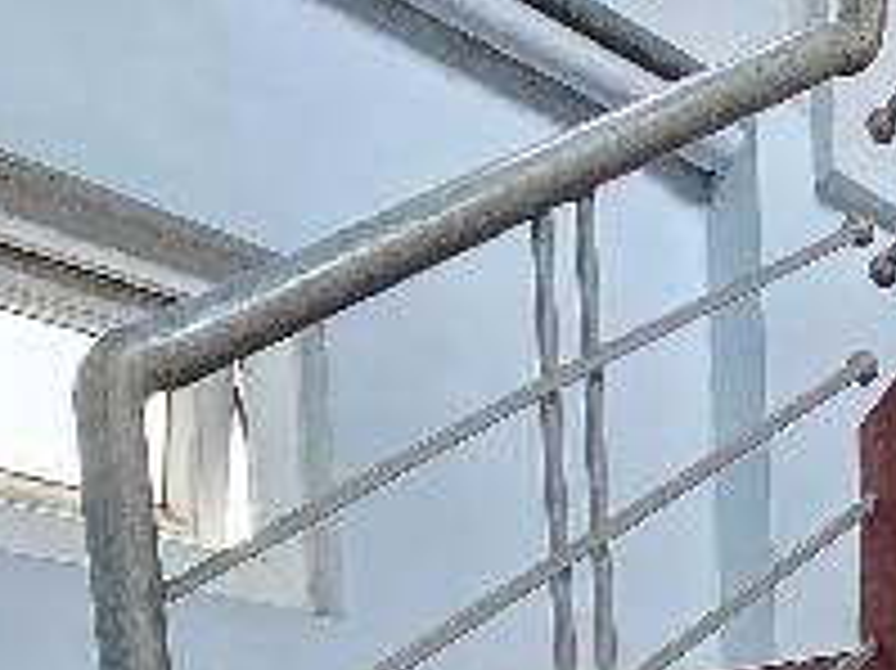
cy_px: 1434
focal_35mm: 67
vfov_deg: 15.8
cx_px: 1238
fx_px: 1733
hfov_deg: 24.4
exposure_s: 1/50.3
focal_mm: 1.7
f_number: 2.2
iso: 320
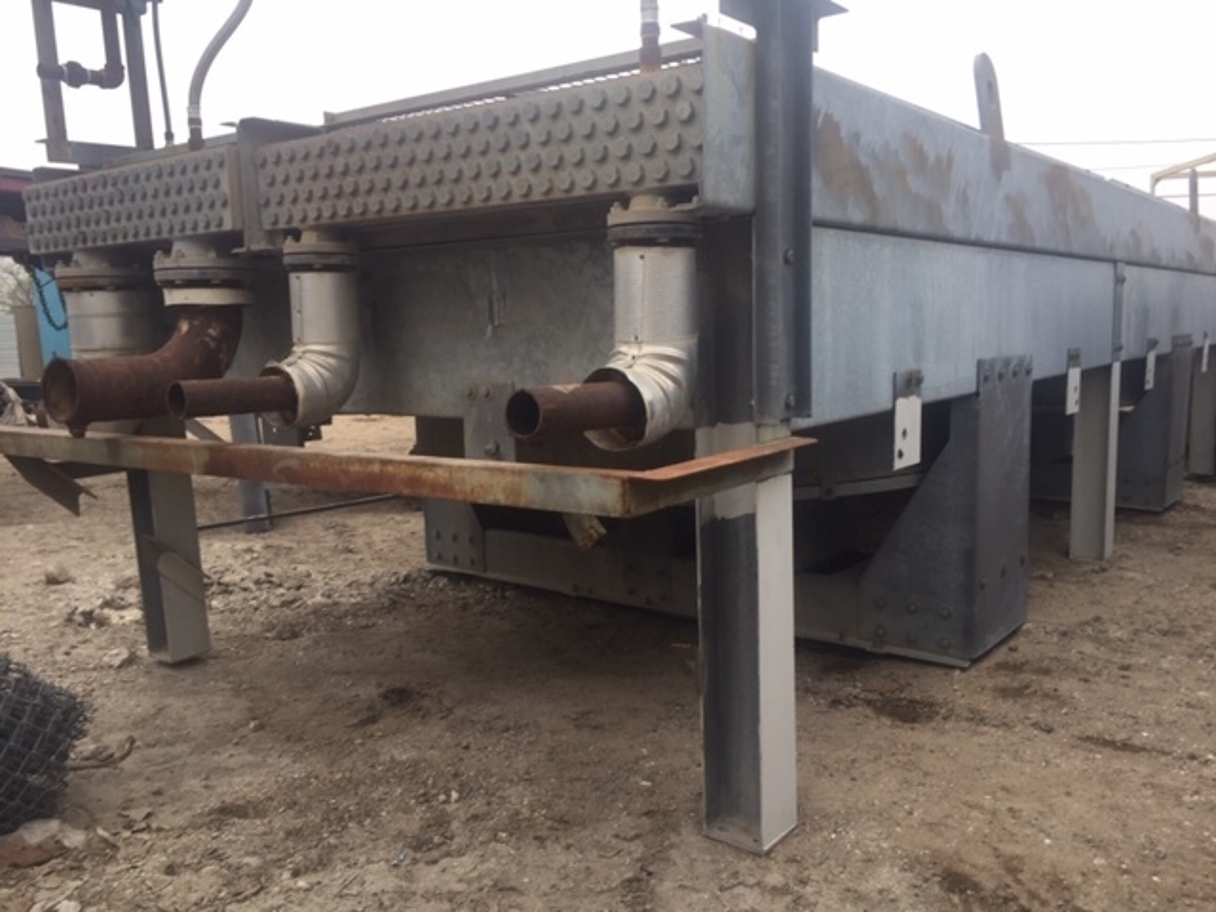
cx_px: 608
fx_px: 1019
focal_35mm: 29
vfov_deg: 48.2
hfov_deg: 61.7
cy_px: 456
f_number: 2.2
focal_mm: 4.15
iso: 32
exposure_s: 1/178
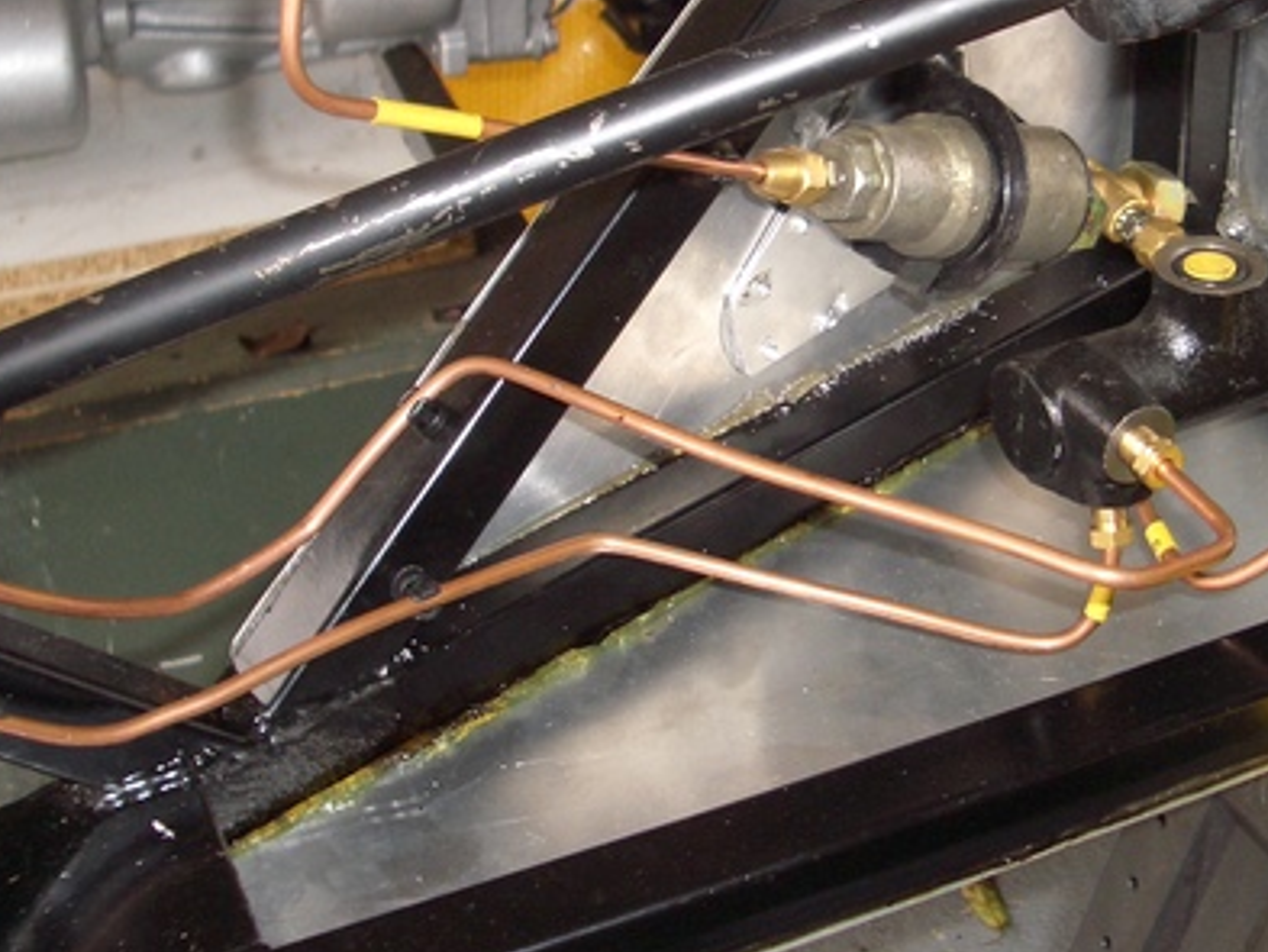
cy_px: 345
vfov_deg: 25.6
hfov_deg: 33.5
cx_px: 829
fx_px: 2089
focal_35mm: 57
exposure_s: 1/60
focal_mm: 5.8
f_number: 2.6
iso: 100
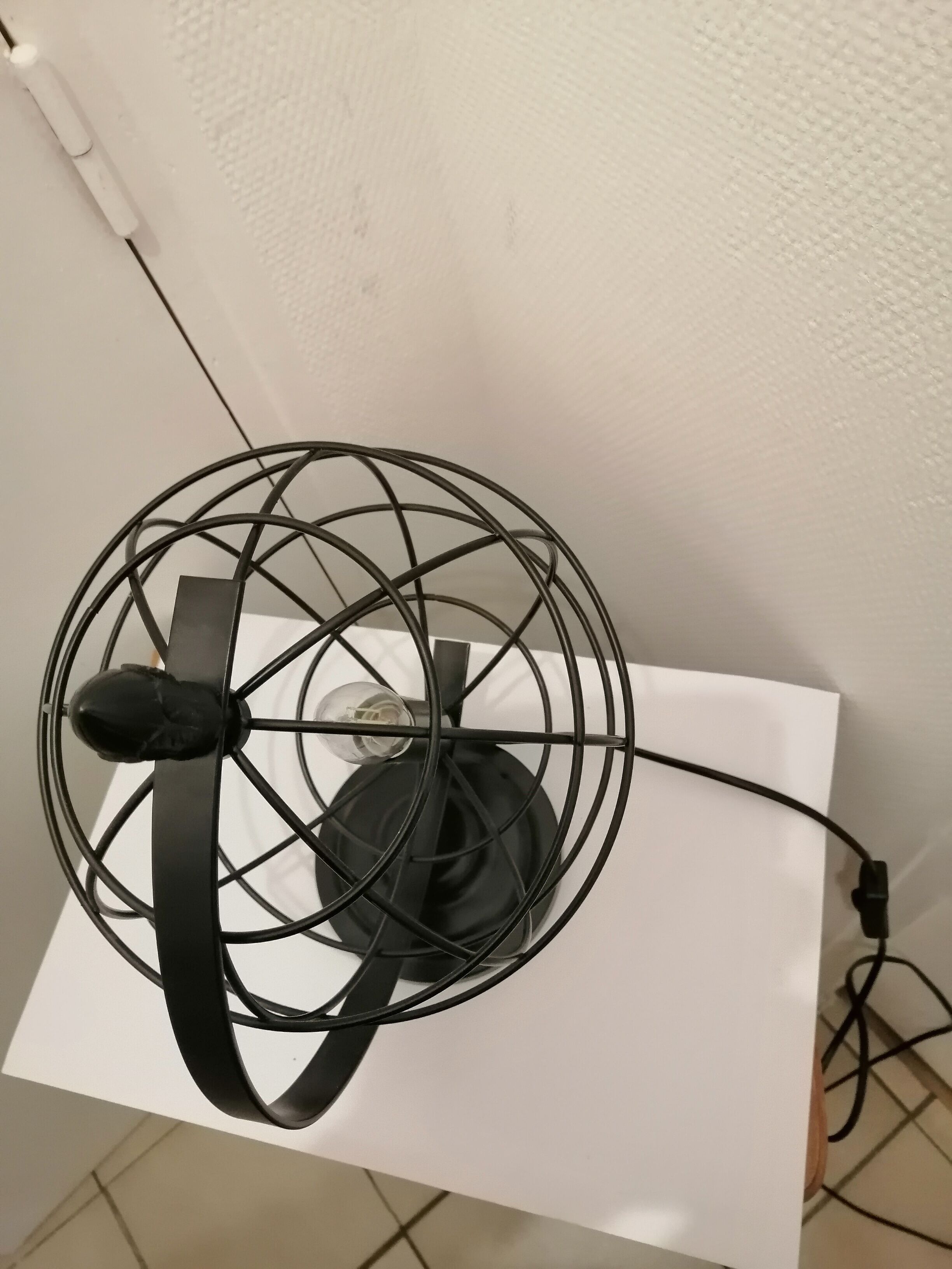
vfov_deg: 67.3
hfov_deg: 53.1
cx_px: 476
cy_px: 634
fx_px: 953
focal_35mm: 26
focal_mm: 3.96
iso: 400
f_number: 1.8
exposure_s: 1/33.3
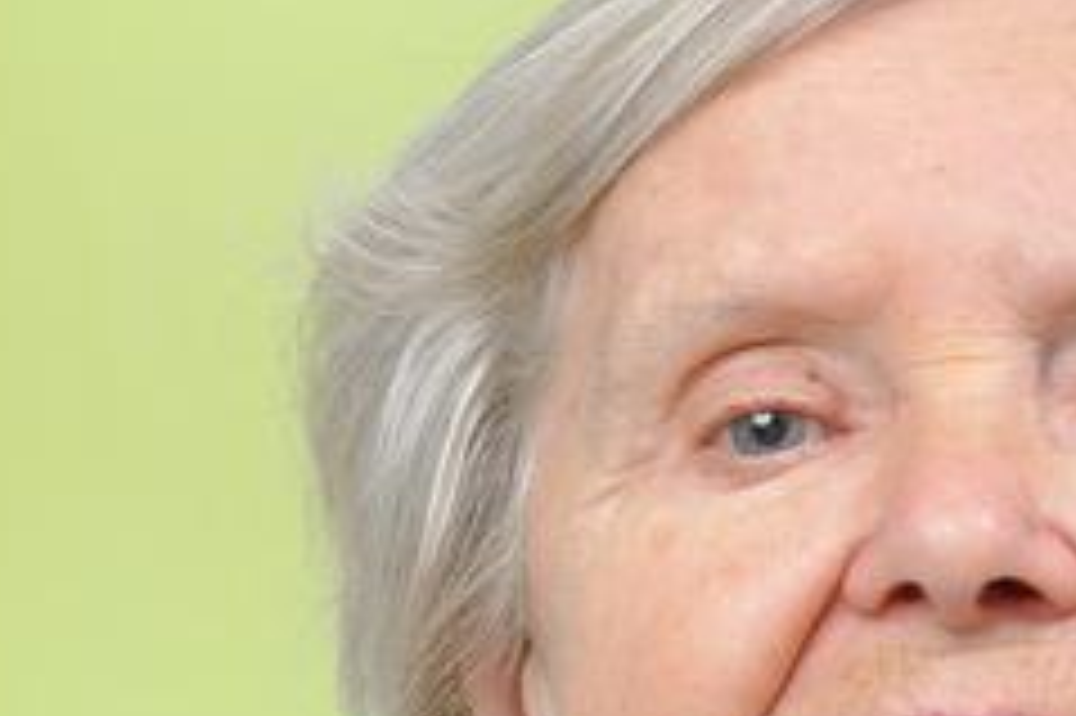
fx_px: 13403
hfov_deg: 4.6
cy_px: 315
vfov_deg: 3.1
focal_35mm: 449
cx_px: 1828
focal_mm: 85
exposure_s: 1/60
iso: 200
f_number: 5.6
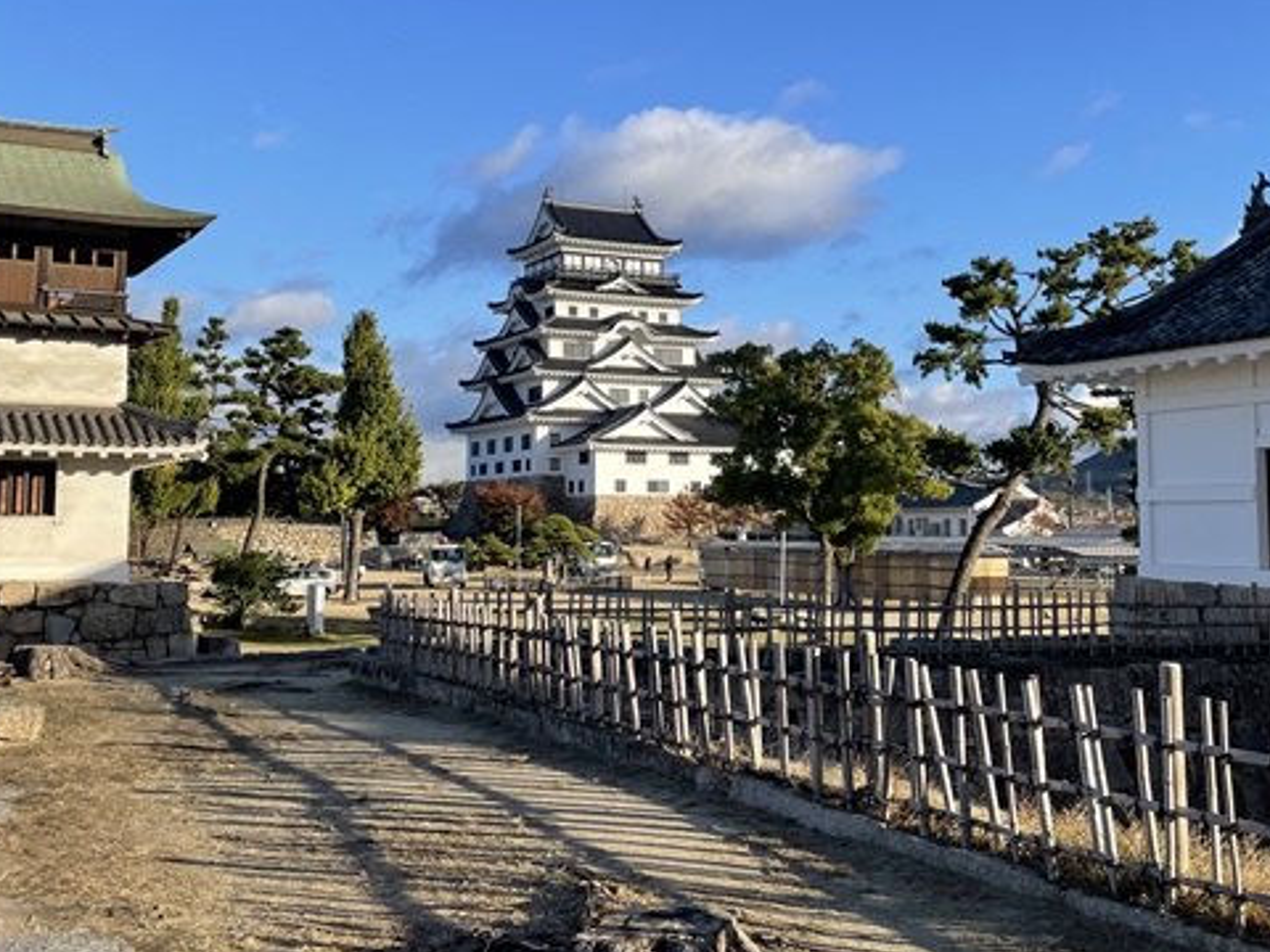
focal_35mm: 39
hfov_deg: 47.8
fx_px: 1431
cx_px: 577
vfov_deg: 36.7
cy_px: 381
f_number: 1.6
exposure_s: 1/2212
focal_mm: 4.2
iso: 32
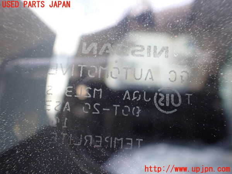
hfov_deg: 60.0
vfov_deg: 46.8
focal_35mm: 30
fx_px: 201
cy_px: 87
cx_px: 116
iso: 400
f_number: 2.3
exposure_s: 1/125
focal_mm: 5.4
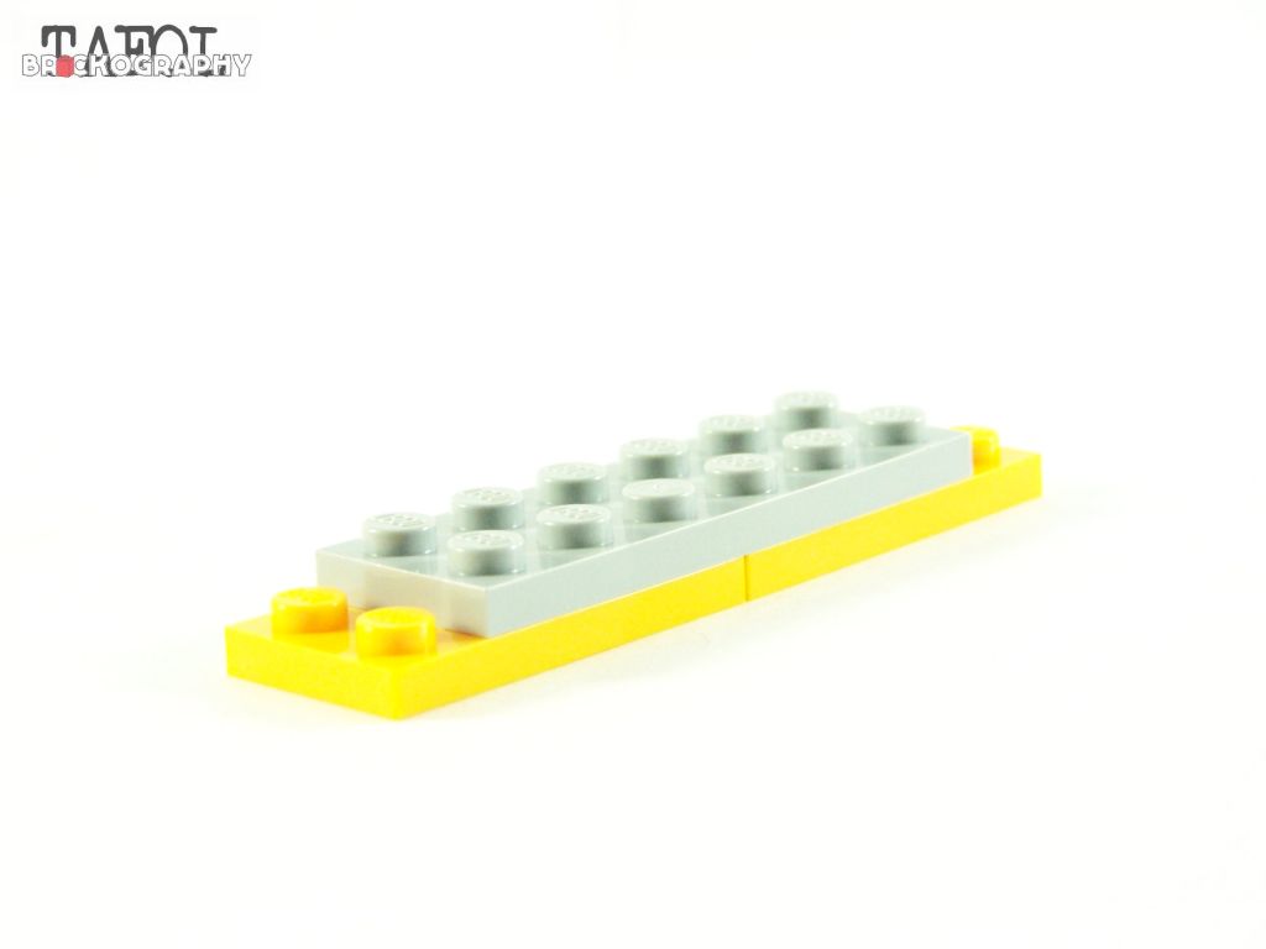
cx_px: 633
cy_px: 474
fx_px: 3840
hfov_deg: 18.7
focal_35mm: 105
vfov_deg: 14.1
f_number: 3.6
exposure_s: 1/60
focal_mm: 17.5
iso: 400
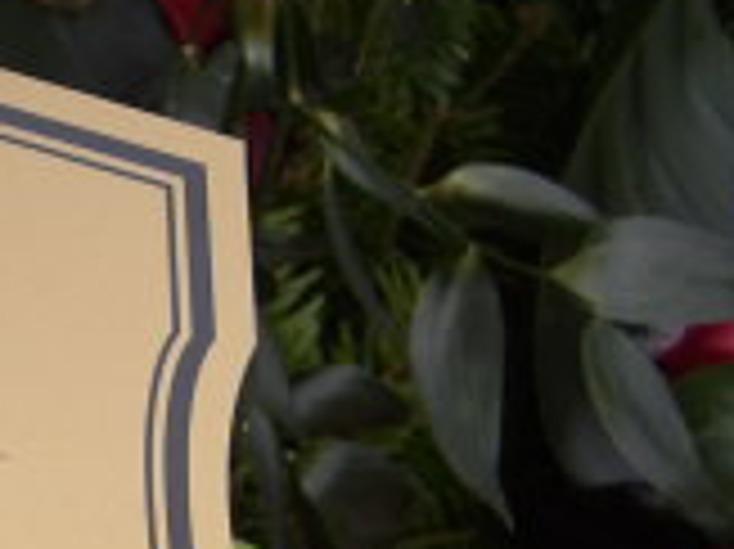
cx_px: -504
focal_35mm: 165
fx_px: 3496
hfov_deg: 11.3
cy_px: 760
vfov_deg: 8.8
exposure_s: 1/314
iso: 100
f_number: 3.7
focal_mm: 7.6
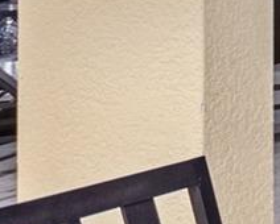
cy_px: -94
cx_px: 972
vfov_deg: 13.8
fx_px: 879
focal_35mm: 106
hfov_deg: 9.7
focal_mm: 10
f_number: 4.5
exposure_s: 1.3
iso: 800
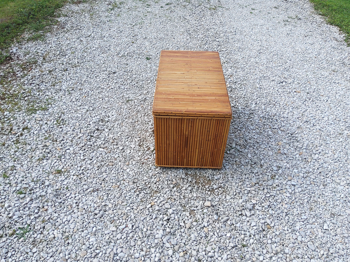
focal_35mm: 26
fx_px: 263
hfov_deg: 67.3
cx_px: 175
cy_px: 131
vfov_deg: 53.1
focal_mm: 3.08
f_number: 2
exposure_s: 1/519
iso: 40
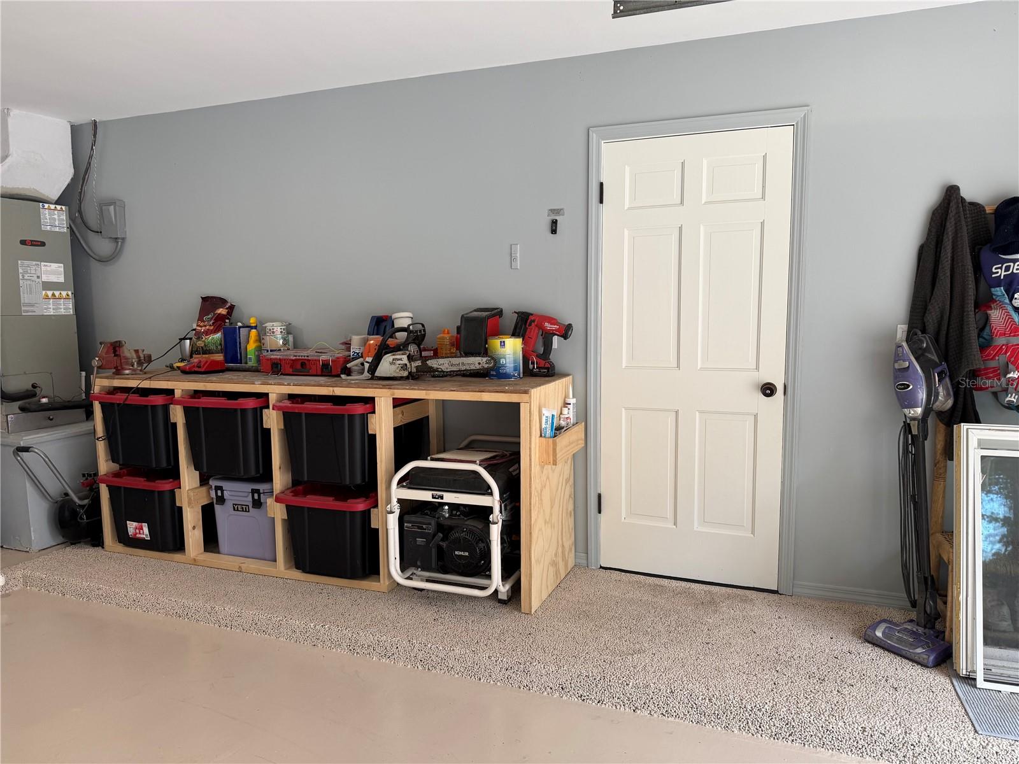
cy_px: 382
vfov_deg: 56.8
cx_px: 510
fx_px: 706
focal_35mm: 24
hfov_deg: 71.6
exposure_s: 1/121
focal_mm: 6.76
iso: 80
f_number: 1.78
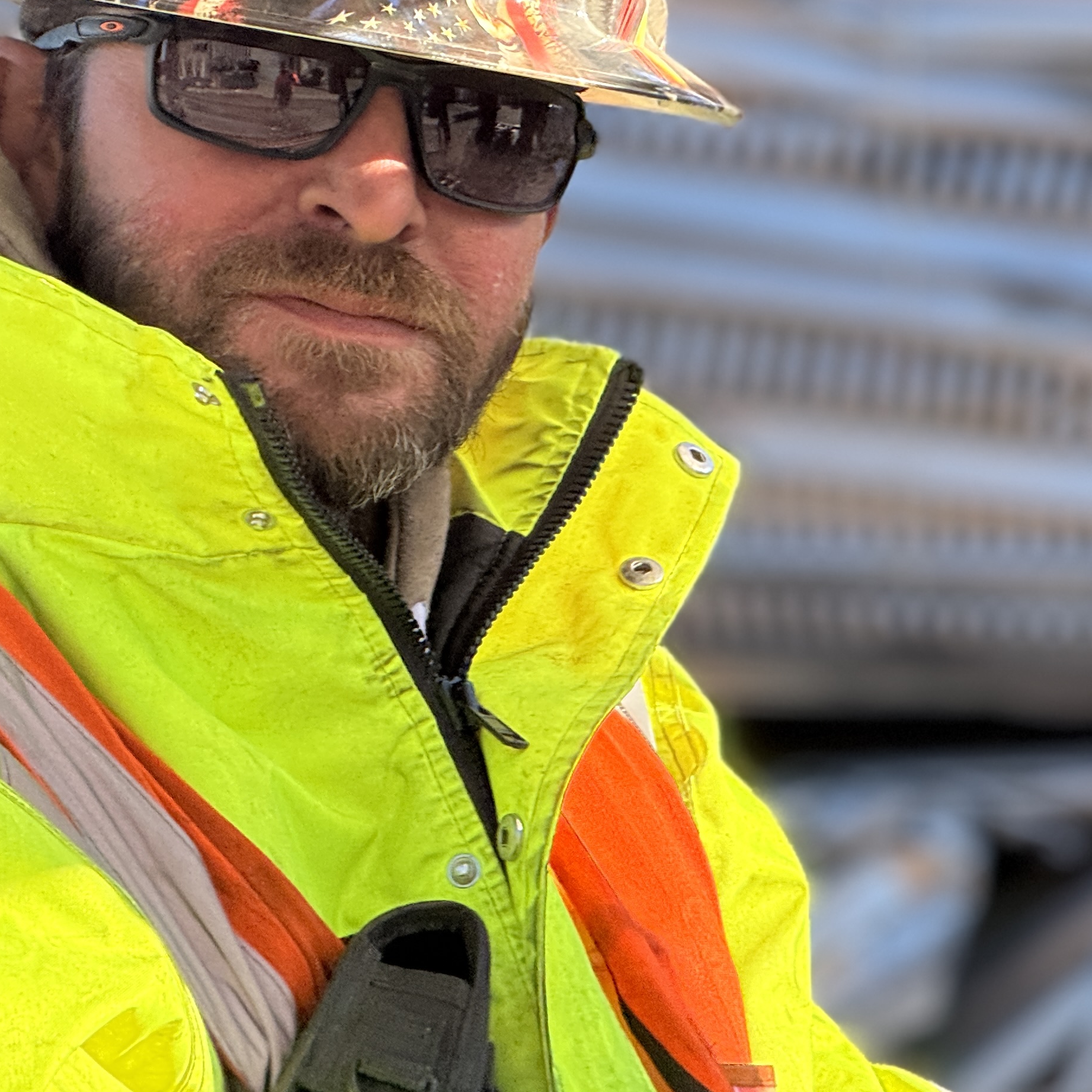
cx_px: 575
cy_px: 241
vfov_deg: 7.5
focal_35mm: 232
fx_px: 8280
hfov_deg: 7.5
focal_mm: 15.66
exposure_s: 1/373
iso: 64
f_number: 2.8
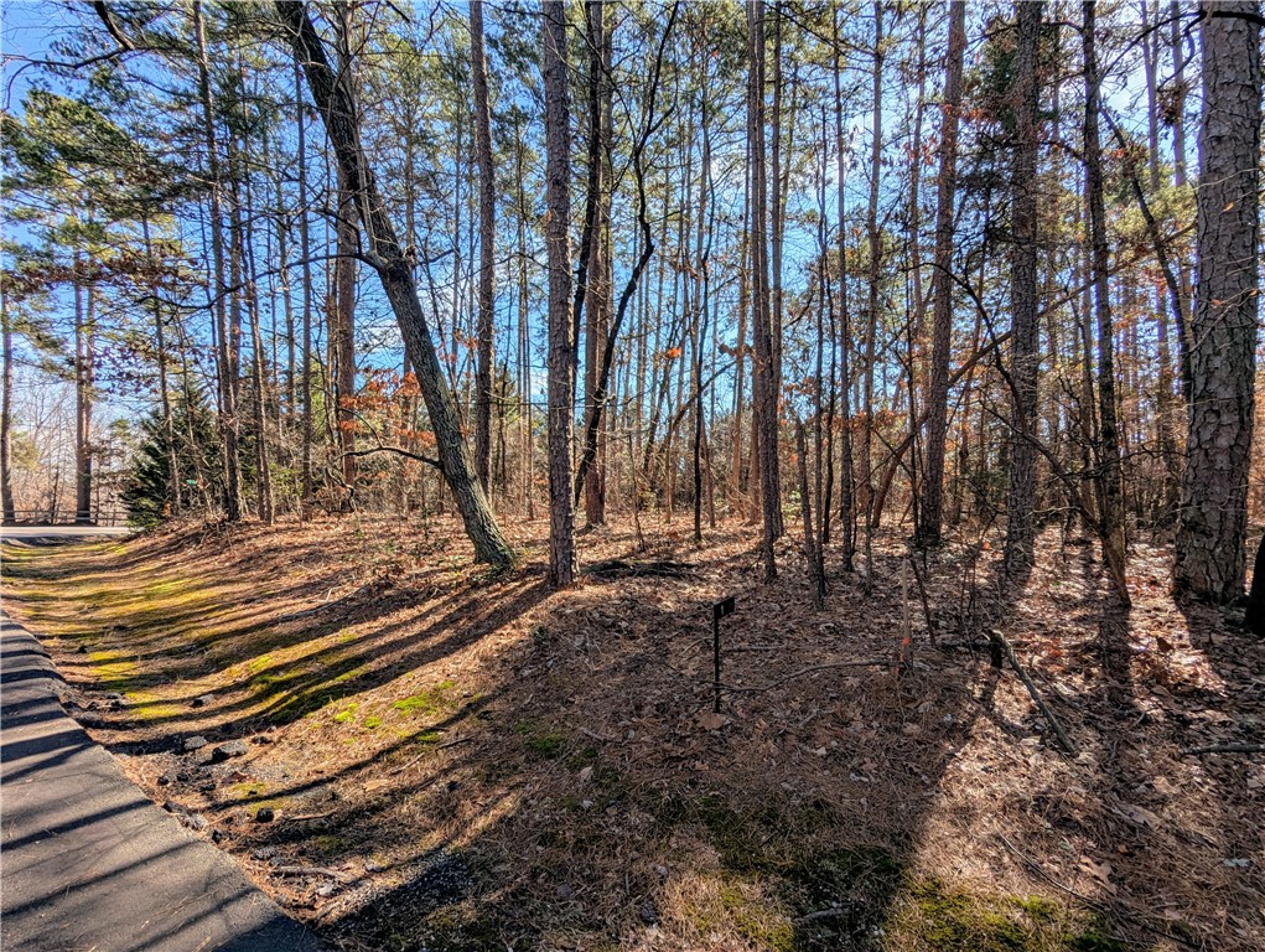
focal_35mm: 16
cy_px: 476
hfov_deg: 94.4
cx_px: 632
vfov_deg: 78.2
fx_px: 585
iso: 48
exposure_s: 1/756
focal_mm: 2.35
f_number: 2.2
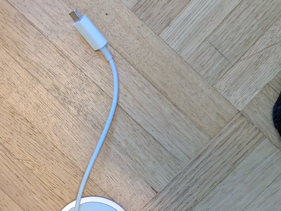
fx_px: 503
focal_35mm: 62
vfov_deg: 22.7
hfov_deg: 29.6
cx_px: 17
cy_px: 213
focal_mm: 4.53
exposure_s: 1/121
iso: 1655
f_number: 1.7
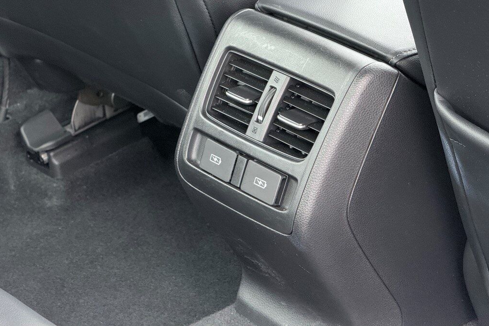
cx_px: 245
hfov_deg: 16.3
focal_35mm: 126
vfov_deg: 10.9
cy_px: 144
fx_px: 1711
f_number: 2.8
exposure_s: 1/99
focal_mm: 15.66
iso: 320
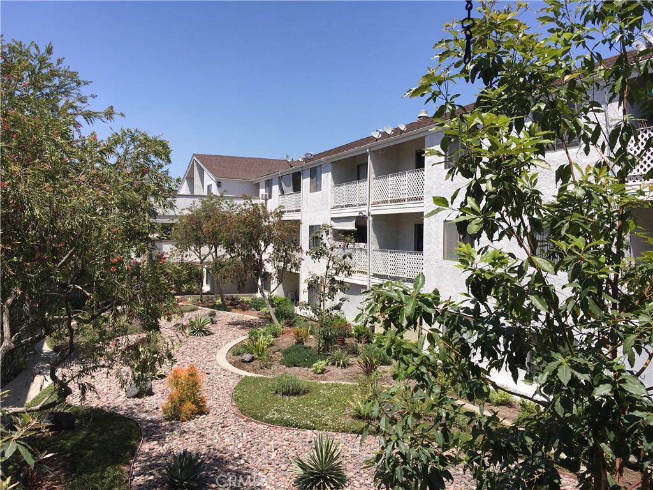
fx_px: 547
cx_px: 326
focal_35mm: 29
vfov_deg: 48.2
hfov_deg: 61.7
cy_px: 245
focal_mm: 4.15
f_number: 2.2
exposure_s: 1/1637
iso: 25
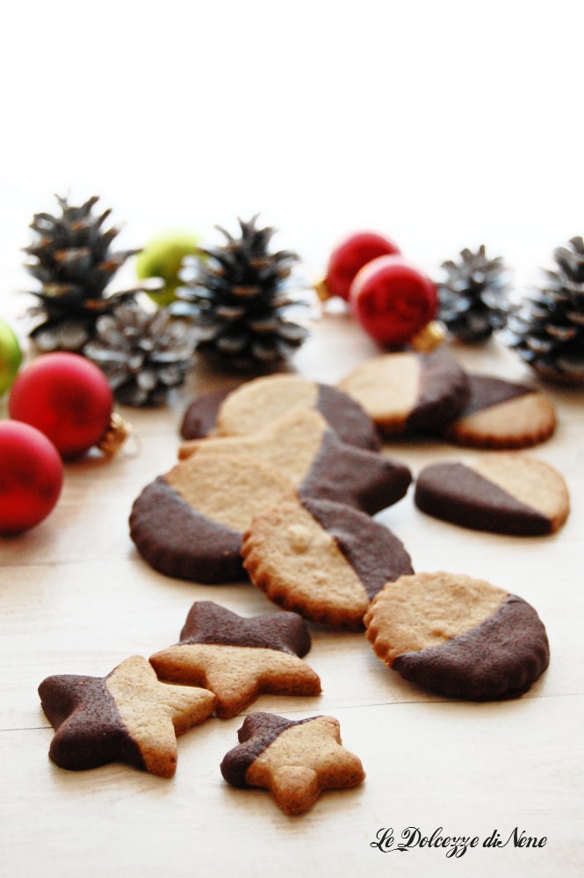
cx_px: 292
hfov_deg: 18.9
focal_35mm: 72
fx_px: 1755
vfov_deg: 28.1
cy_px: 439
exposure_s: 1/30
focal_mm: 48
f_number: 5.6
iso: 800
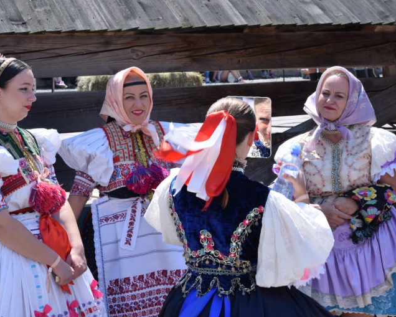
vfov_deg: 18.1
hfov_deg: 22.5
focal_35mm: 85
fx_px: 996
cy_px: 158
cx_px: 166
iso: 100
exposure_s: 1/100
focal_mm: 50
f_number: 10
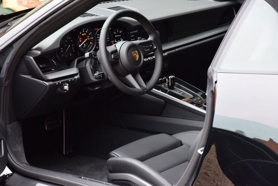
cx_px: 139
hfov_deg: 14.9
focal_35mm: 138
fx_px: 1066
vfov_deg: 9.9
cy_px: 93
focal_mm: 92
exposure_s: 1/100
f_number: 5.6
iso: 800
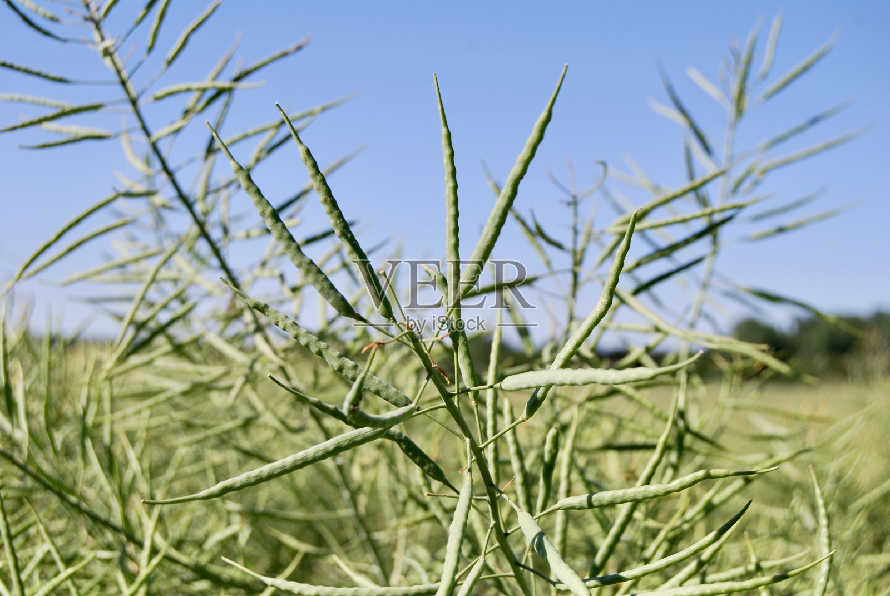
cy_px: 298
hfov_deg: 33.4
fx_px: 1485
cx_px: 445
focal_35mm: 60
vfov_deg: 22.7
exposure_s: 1/250
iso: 100
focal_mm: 40
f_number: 8
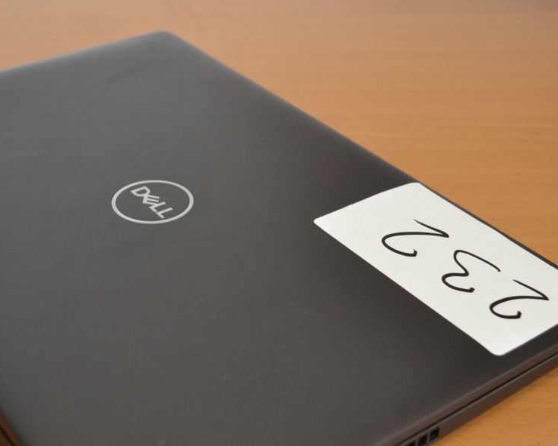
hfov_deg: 30.9
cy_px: 251
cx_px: 238
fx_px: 1007
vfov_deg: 25.0
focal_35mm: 61
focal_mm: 20
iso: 400
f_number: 3.8
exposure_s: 1/50
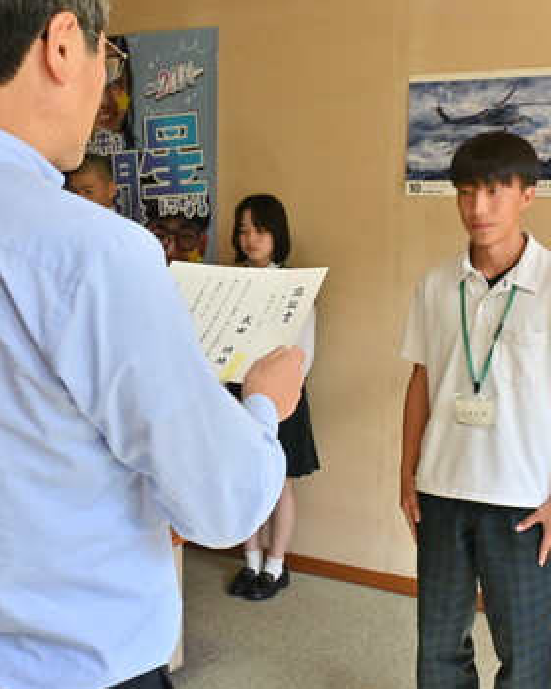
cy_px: 346
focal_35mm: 47
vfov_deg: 39.6
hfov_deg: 32.1
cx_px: 300
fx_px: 958
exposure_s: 1/320
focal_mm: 22
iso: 800
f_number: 6.3
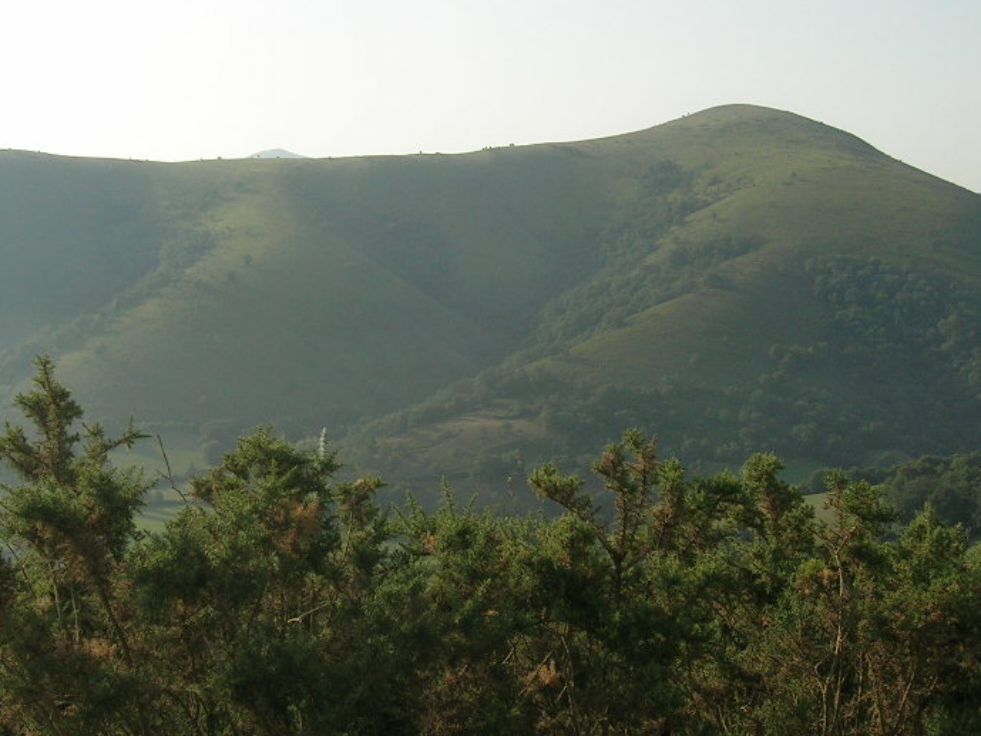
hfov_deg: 36.7
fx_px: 1474
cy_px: 335
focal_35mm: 52
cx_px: 423
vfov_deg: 28.0
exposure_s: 1/346
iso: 50
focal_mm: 5.4
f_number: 4.8
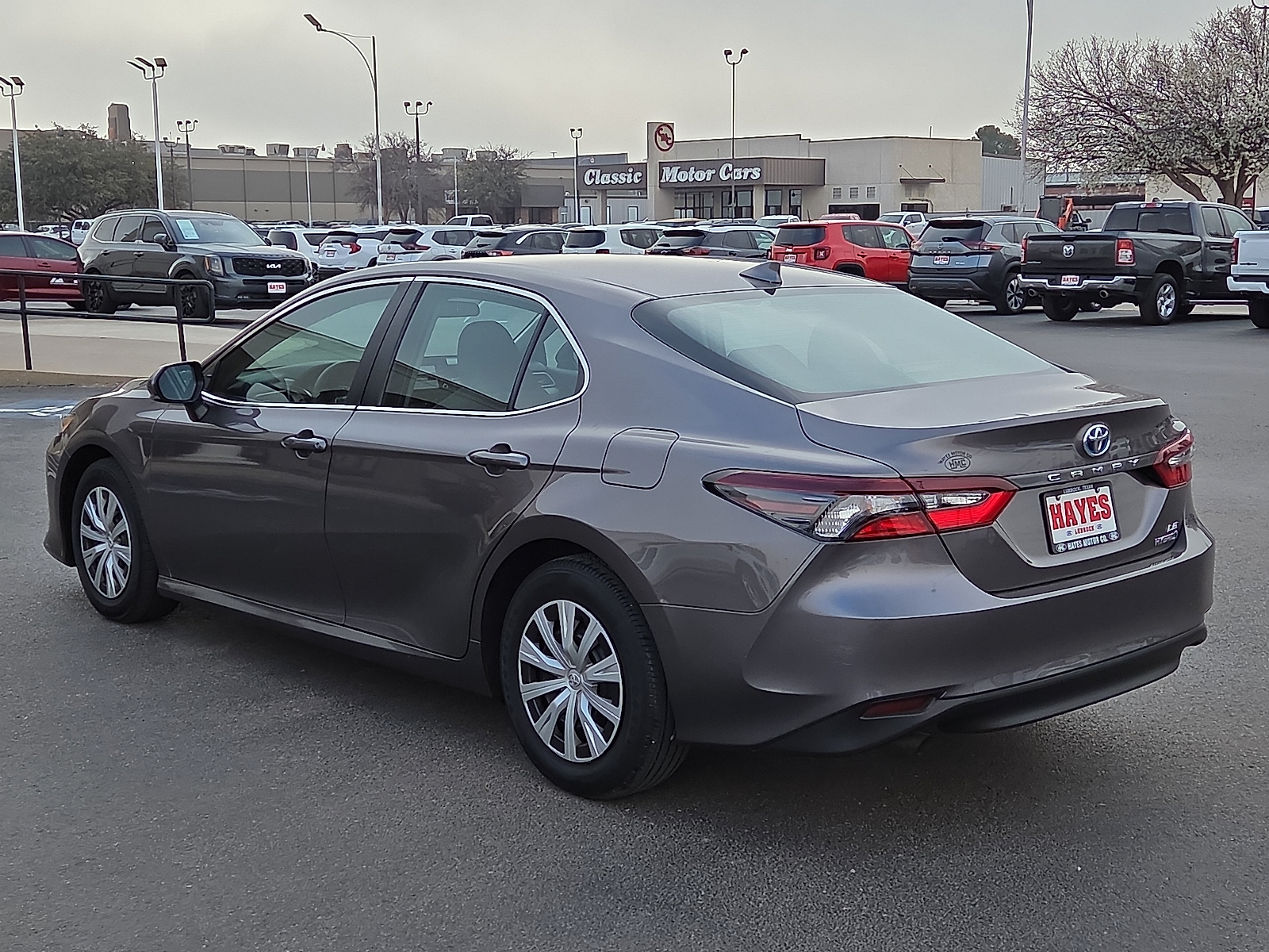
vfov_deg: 32.2
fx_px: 1650
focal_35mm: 45
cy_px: 476
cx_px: 634
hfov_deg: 42.1
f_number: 1.8
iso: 25
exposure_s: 1/769
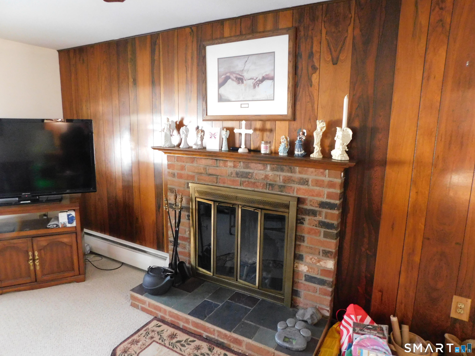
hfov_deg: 73.9
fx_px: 316
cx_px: 238
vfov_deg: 58.9
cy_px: 178
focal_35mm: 23
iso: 800
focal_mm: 4
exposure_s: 1/6
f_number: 3
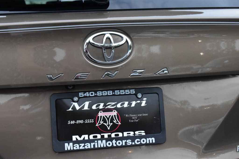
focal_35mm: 60
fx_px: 398
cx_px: 120
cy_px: 80
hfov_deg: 33.4
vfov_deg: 22.6
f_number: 8
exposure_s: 1/50
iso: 2500
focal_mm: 40
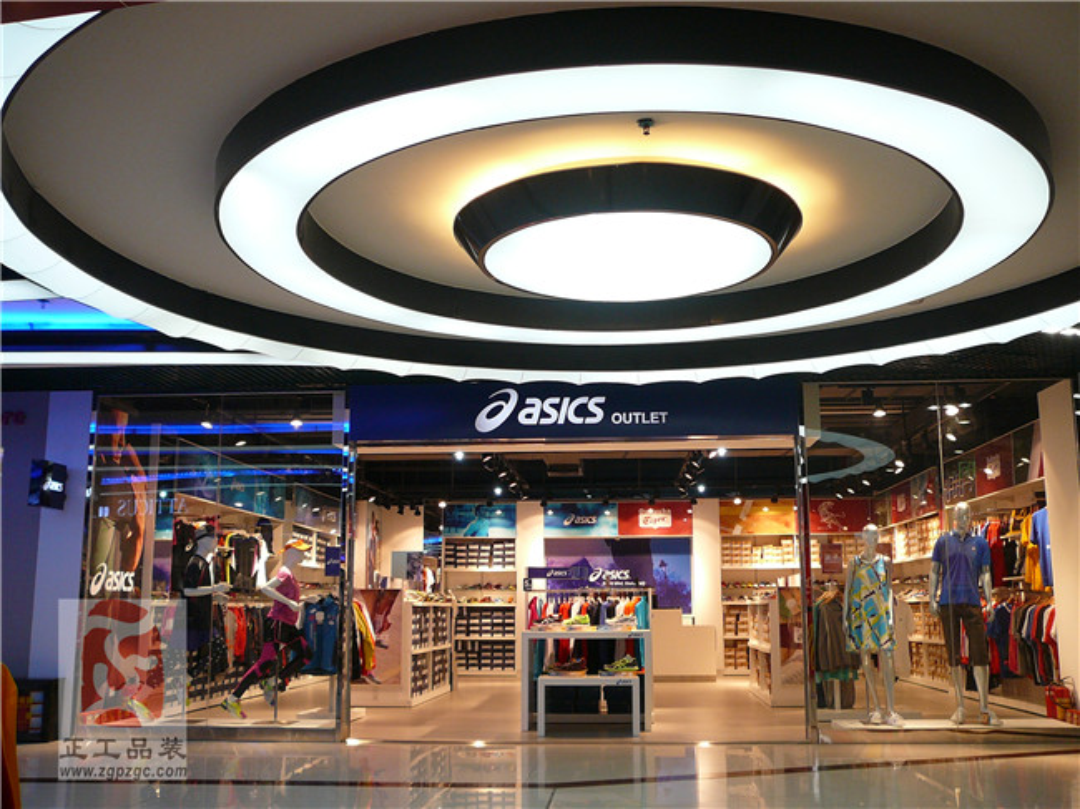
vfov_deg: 40.7
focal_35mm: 35
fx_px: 1092
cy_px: 404
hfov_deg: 52.6
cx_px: 540
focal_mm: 5.2
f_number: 2.8
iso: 100
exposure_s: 1/50
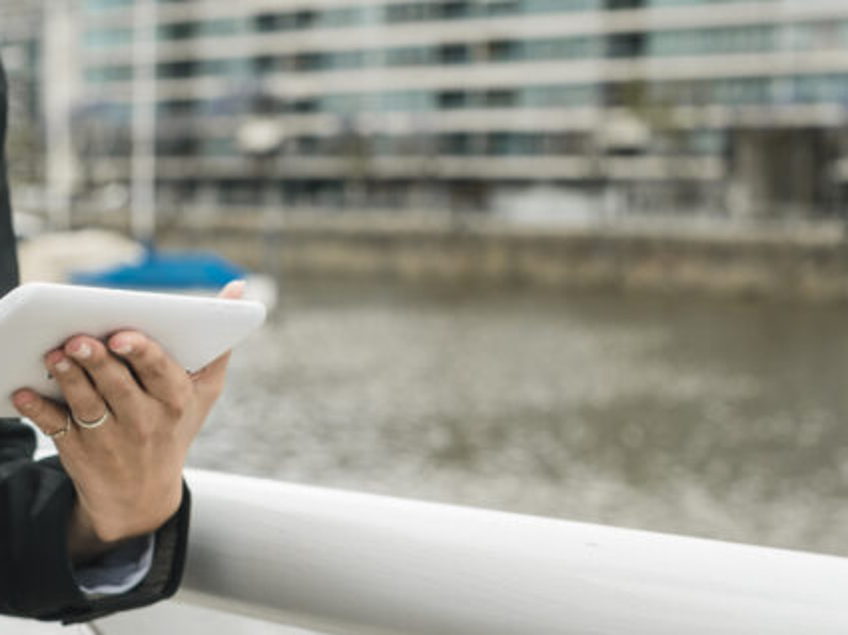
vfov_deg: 16.9
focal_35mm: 87
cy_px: 432
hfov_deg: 22.5
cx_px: 311
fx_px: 2129
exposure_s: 1/125
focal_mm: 50
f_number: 5
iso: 125
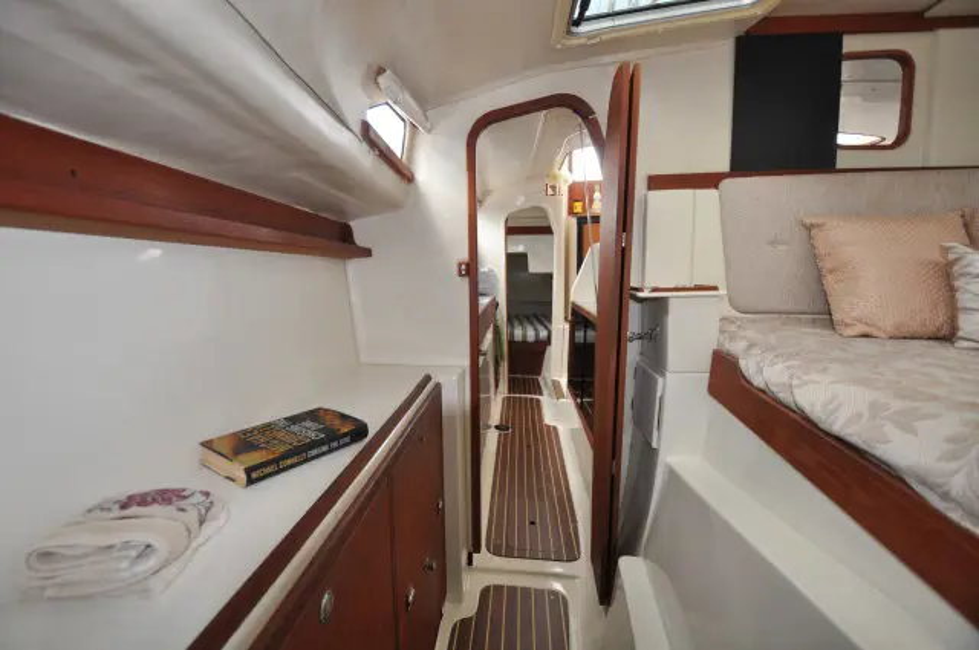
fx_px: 407
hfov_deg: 100.5
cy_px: 325
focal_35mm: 15
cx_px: 490
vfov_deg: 77.2
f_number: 3.5
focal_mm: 10
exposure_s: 1/125
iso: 450
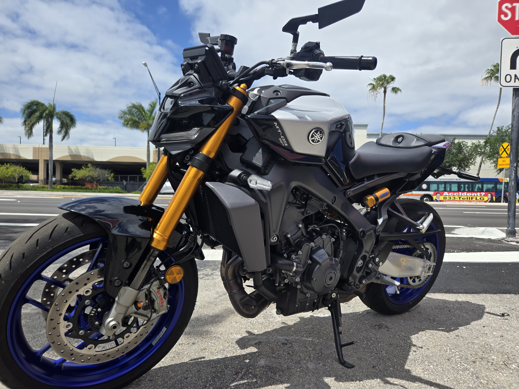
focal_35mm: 23
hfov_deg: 73.9
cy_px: 194
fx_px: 345
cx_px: 260
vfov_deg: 58.9
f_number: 1.8
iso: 25
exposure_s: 1/1859
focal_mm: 5.4
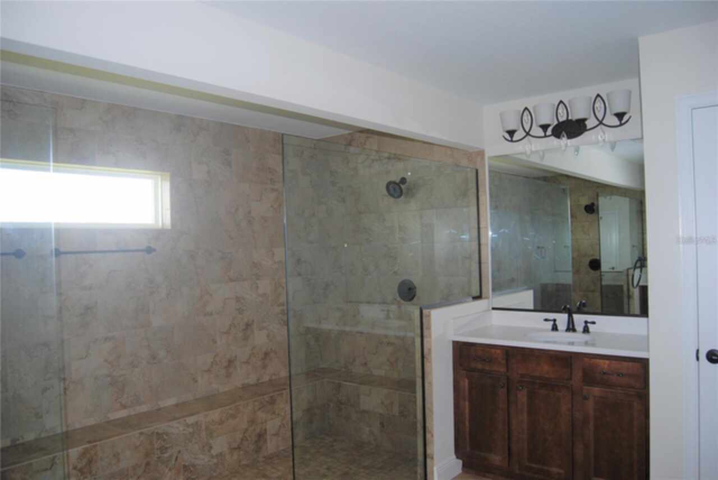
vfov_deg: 48.0
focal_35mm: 27
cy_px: 240
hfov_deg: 67.3
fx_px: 539
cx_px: 359
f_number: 3.5
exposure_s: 1/60
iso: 200
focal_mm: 18
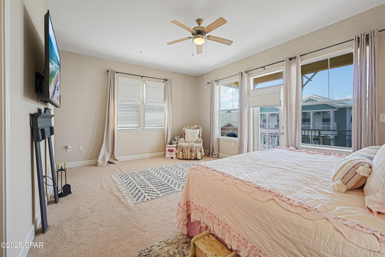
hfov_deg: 100.4
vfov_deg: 77.3
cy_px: 128
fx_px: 160
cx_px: 192
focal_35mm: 15
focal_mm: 10
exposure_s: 1/20
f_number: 4
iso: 100
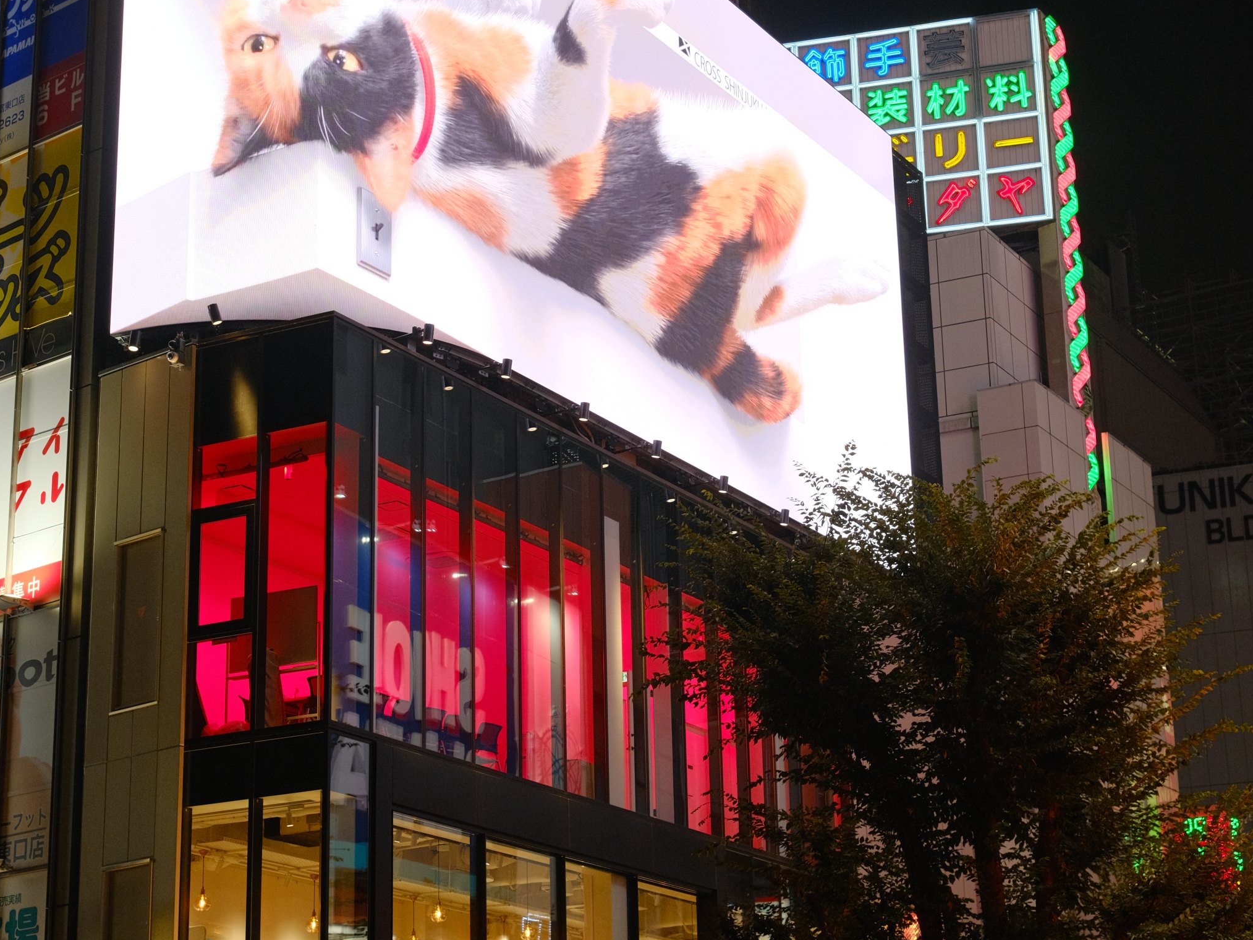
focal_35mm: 74
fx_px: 2678
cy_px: 338
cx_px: 631
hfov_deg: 26.3
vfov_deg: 19.9
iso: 800
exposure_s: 1/160
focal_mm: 33
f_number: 2.8
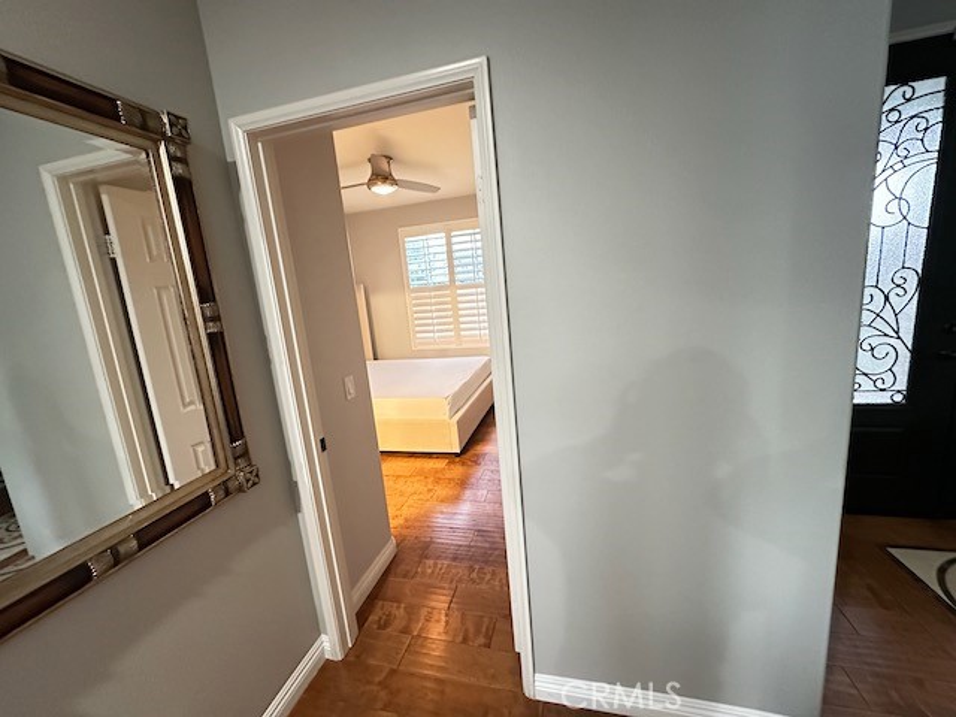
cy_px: 358
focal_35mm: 14
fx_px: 387
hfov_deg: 102.1
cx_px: 478
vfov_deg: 85.7
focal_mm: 2.22
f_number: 2.2
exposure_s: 1/40
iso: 1250
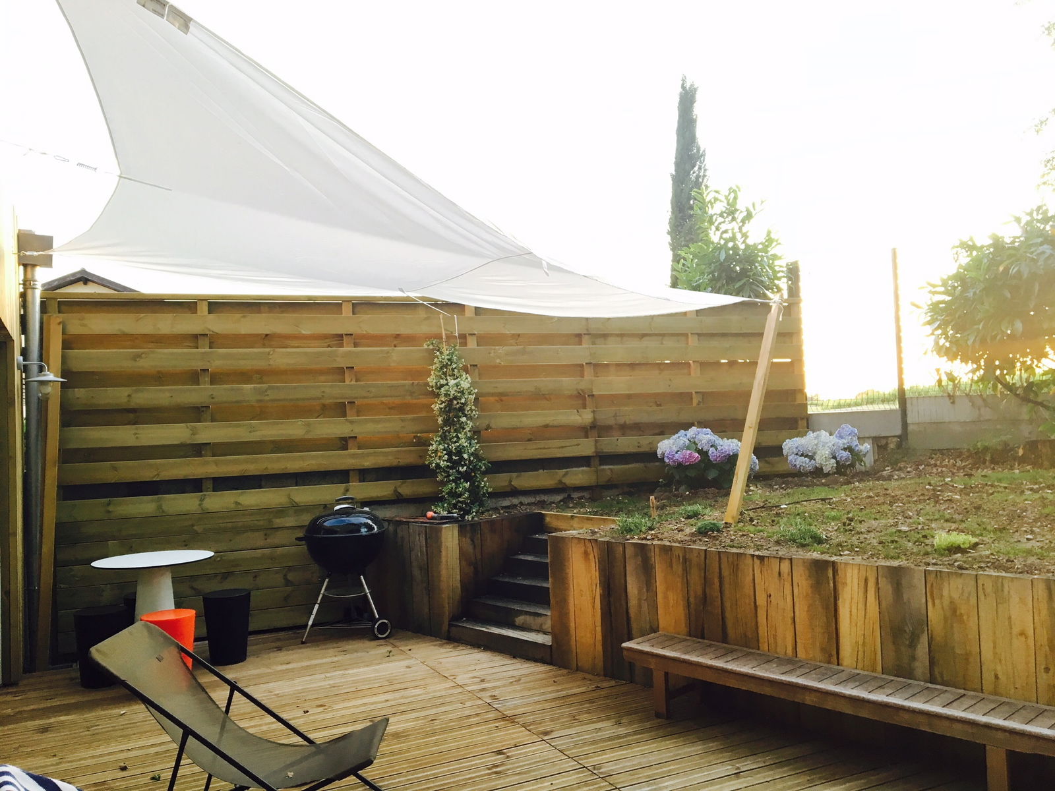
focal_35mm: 29
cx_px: 528
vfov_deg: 48.2
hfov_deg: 61.7
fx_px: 884
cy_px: 396
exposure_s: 1/33
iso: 80
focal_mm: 4.15
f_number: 2.2
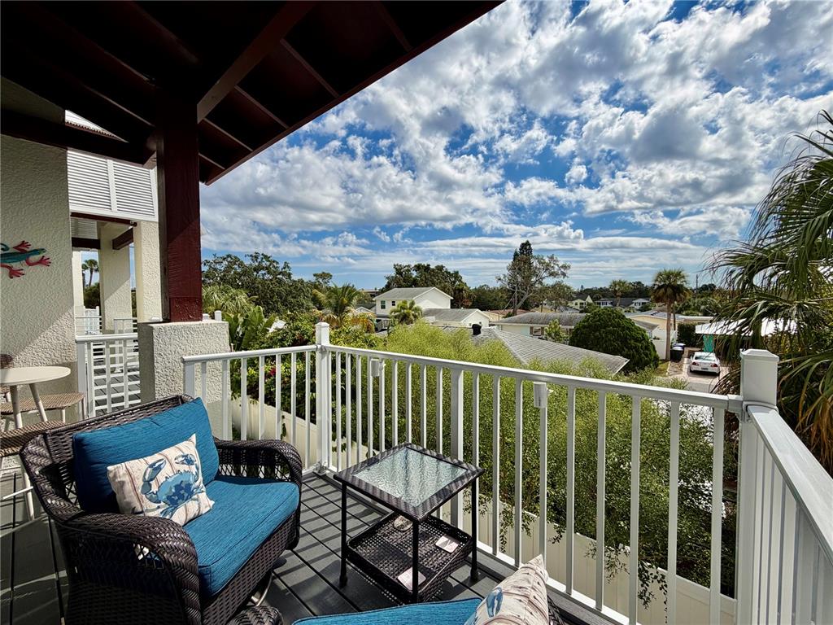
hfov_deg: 102.1
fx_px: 337
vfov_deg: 85.7
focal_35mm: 14
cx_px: 416
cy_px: 312
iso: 20
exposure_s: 1/1961
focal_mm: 2.22
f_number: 2.2
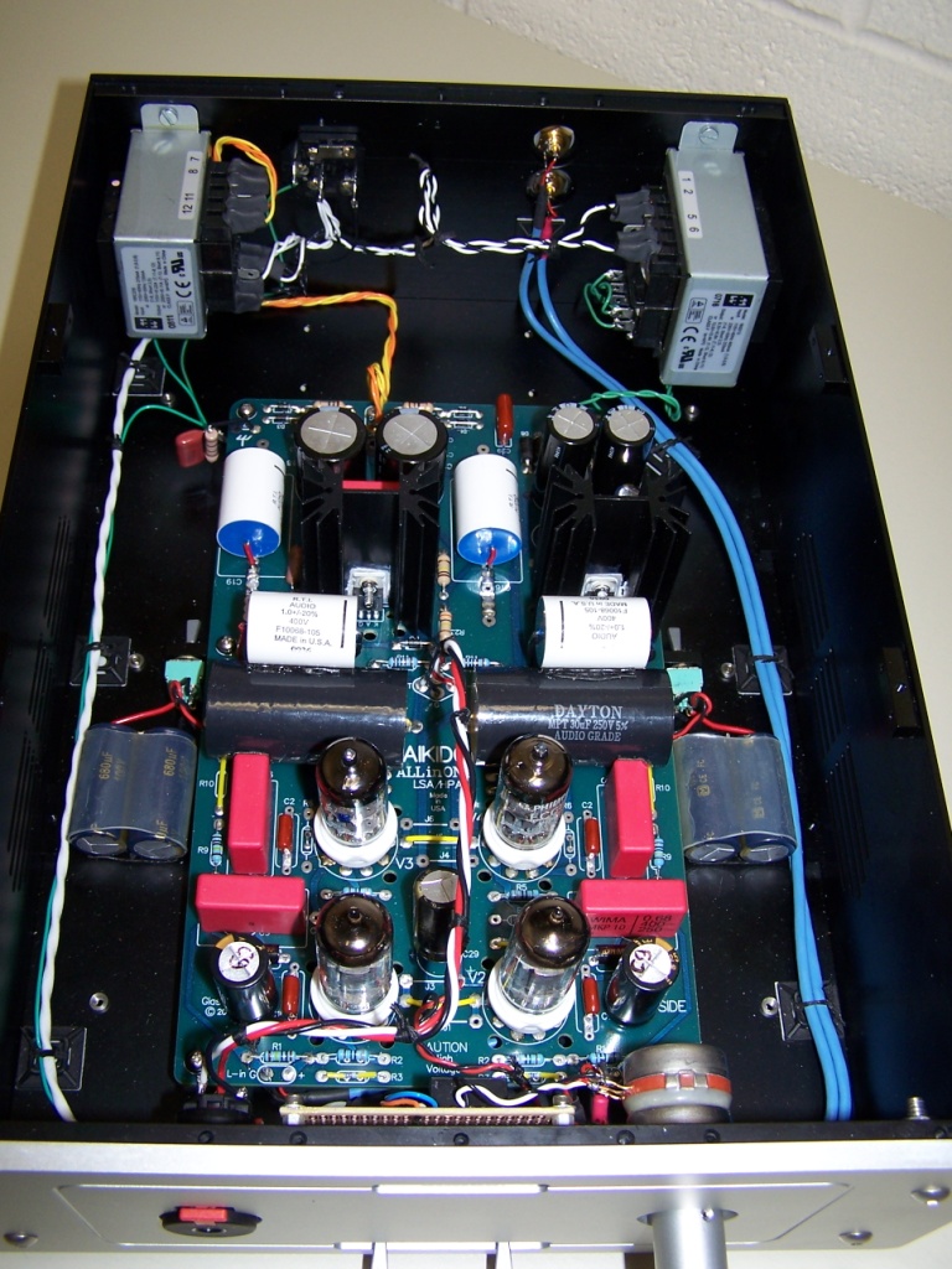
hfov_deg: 37.7
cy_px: 634
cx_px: 476
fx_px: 1393
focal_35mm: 38
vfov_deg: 49.0
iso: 80
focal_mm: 6.3
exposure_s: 1/60
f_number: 2.8
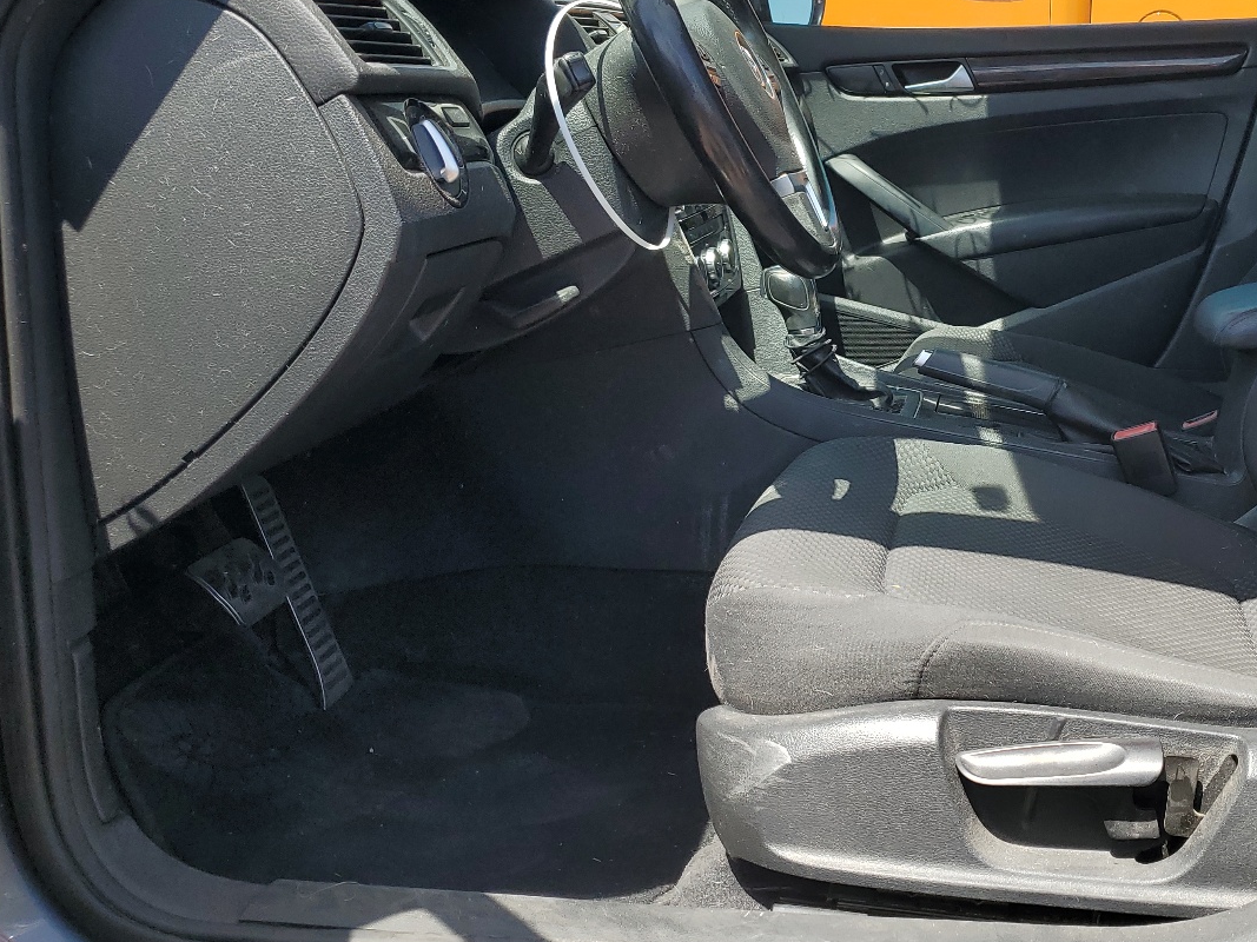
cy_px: 397
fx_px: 1416
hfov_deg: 46.5
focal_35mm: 39
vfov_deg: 36.7
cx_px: 909
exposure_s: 1/1000
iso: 50
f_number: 1.5
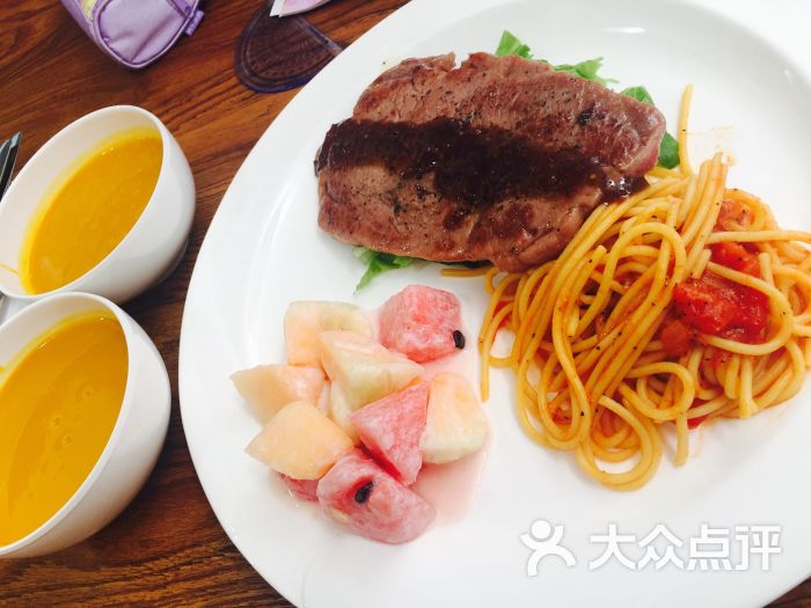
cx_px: 406
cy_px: 304
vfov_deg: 48.2
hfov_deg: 61.7
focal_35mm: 29
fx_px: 679
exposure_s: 1/50
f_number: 2.2
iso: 32
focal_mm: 4.15
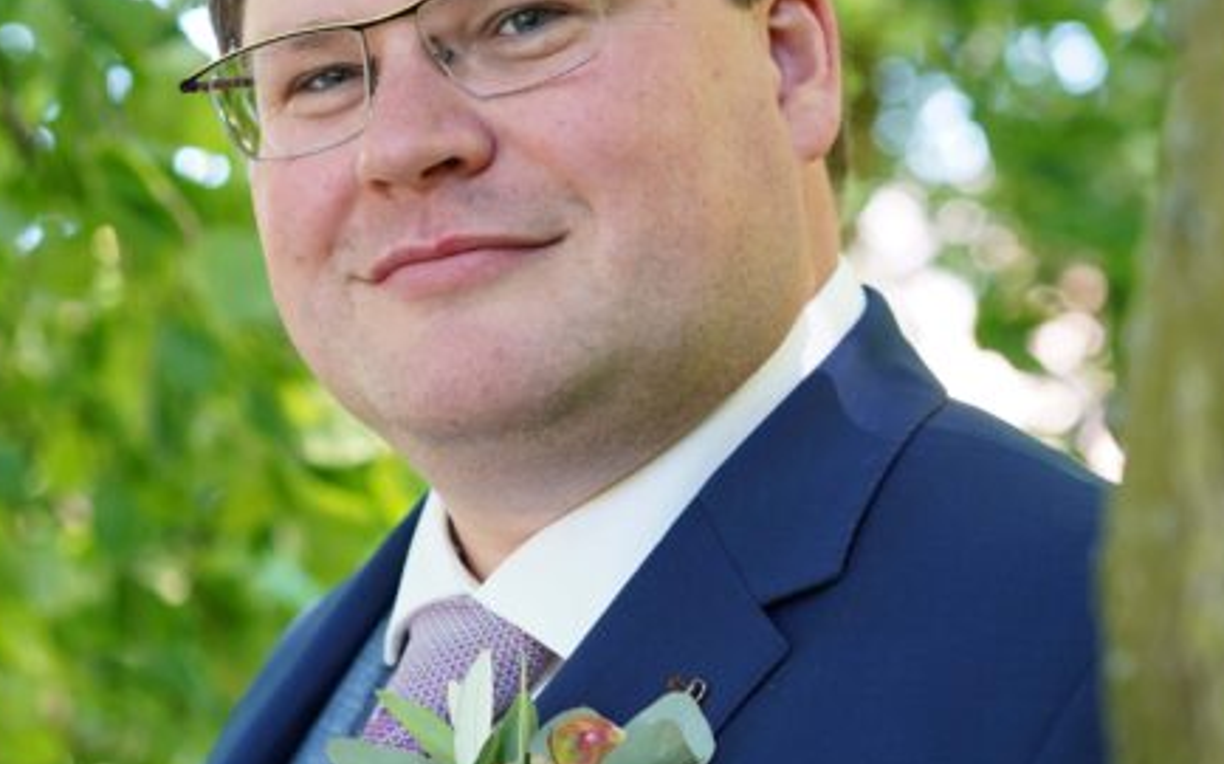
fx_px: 4201
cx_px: 228
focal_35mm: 126
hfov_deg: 16.4
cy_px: 498
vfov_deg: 10.4
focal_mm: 52.4
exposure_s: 1/60
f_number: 3.5
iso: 320
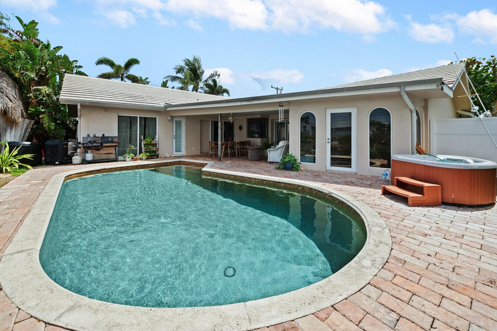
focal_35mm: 14
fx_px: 193
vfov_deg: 81.1
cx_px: 248
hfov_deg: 104.3
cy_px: 166
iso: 200
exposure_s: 1/500
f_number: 8
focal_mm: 14
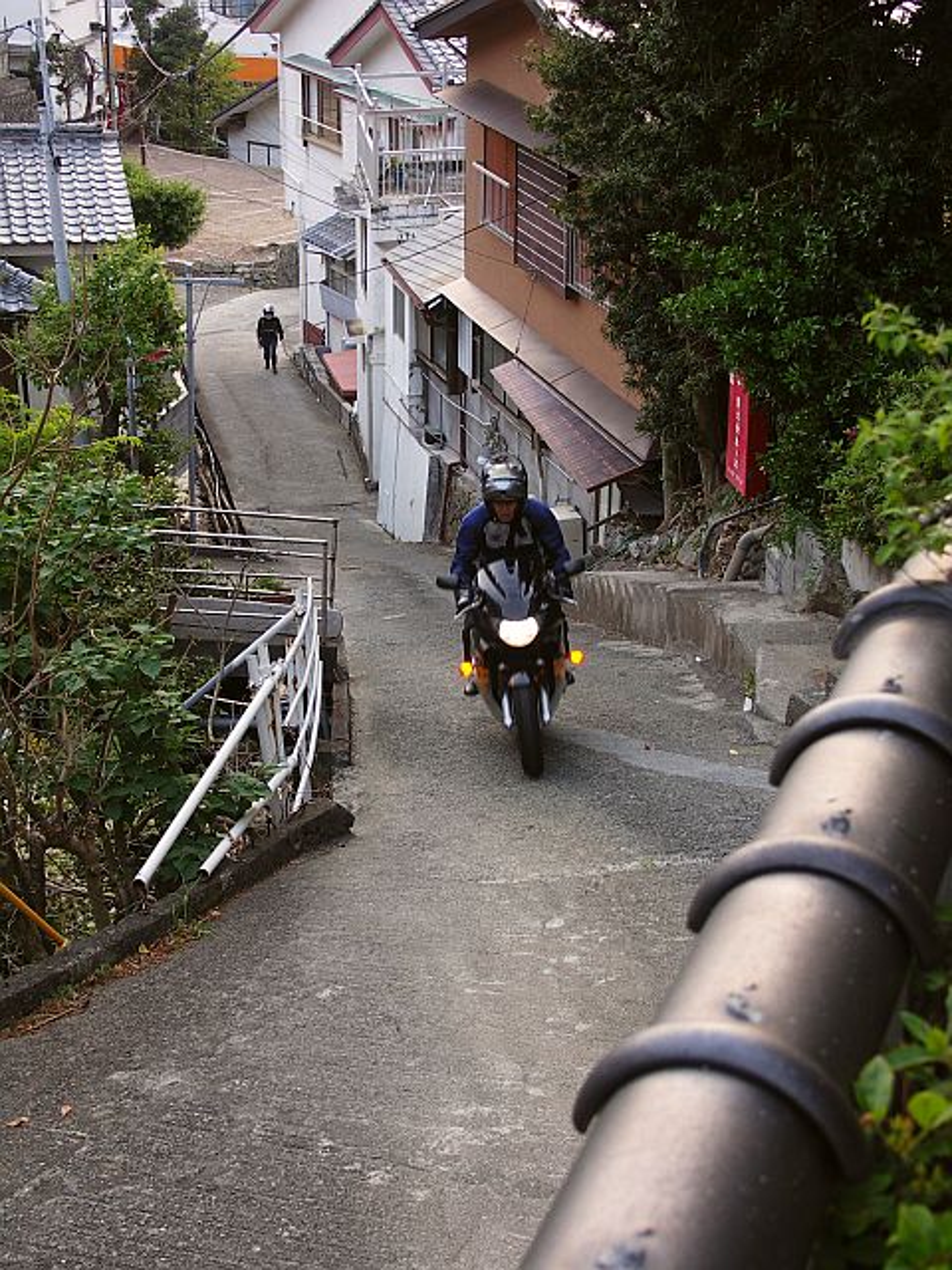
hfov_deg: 26.6
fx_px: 2017
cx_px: 476
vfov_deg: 34.9
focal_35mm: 55
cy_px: 635
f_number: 3.2
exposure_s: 1/50
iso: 100
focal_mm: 14.3
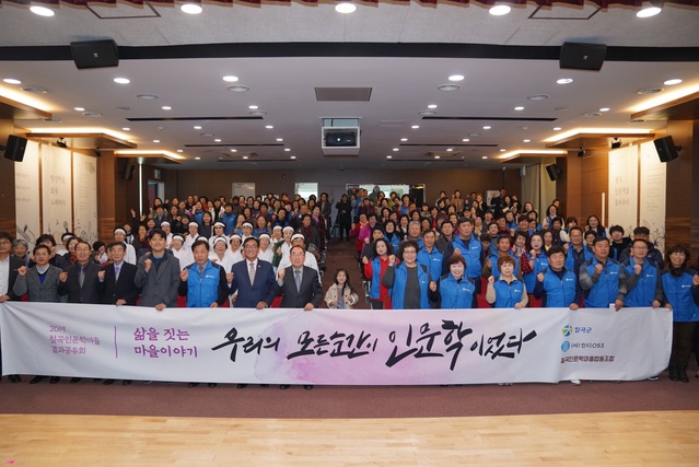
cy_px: 234
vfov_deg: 53.2
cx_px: 350
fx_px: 466
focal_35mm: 24
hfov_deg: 73.7
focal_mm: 24
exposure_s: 1/60
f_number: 2.8
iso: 200
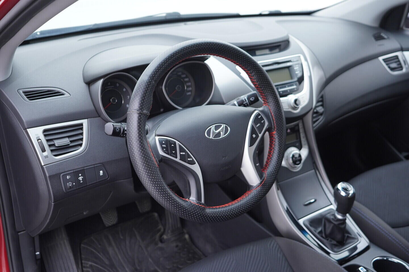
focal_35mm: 36
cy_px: 136
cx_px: 204
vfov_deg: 36.9
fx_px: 409
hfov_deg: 53.1
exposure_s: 1/40
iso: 200
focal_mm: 24
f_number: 2.8
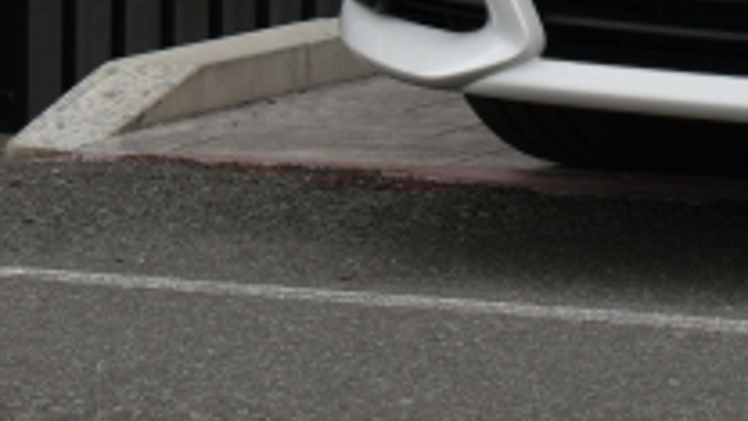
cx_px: 1600
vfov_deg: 3.0
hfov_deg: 5.3
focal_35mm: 399
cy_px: -414
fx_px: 7922
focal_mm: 55
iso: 200
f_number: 8
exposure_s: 1/320
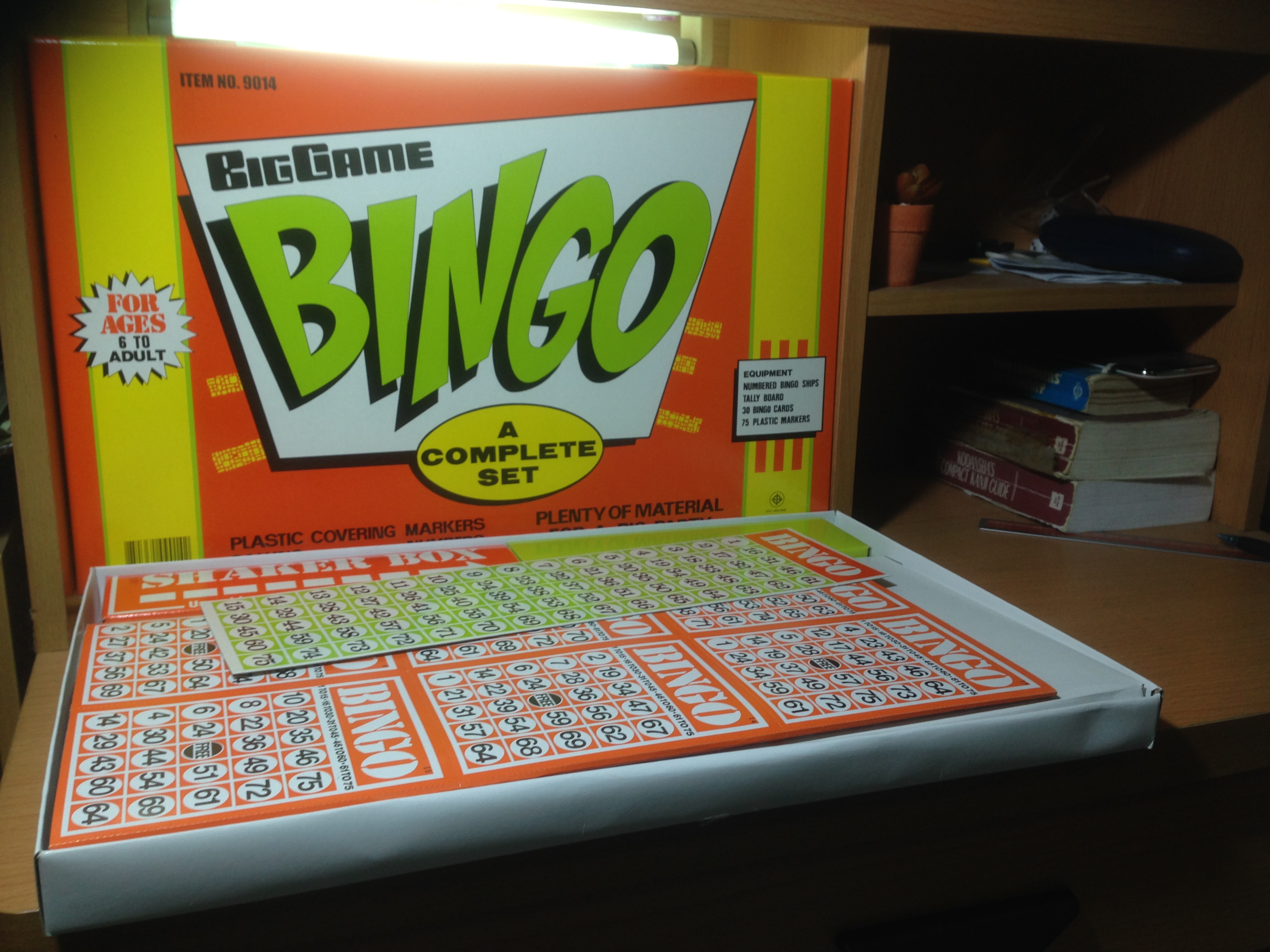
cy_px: 476
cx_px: 635
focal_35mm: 33
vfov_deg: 42.9
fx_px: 1211
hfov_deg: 55.4
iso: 50
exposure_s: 1/25
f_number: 2.4
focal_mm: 4.12
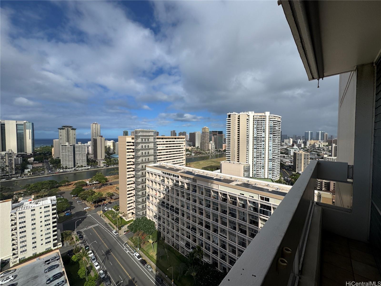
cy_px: 143
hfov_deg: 102.1
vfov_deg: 85.7
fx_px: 154
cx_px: 190
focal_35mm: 14
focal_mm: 2.22
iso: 40
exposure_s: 1/3906
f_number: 2.2
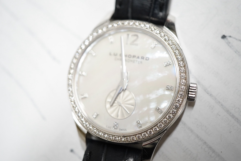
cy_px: 80
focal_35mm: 45
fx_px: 301
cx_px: 120
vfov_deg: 29.9
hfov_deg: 43.6
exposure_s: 1/125
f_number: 5
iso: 1000
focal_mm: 30
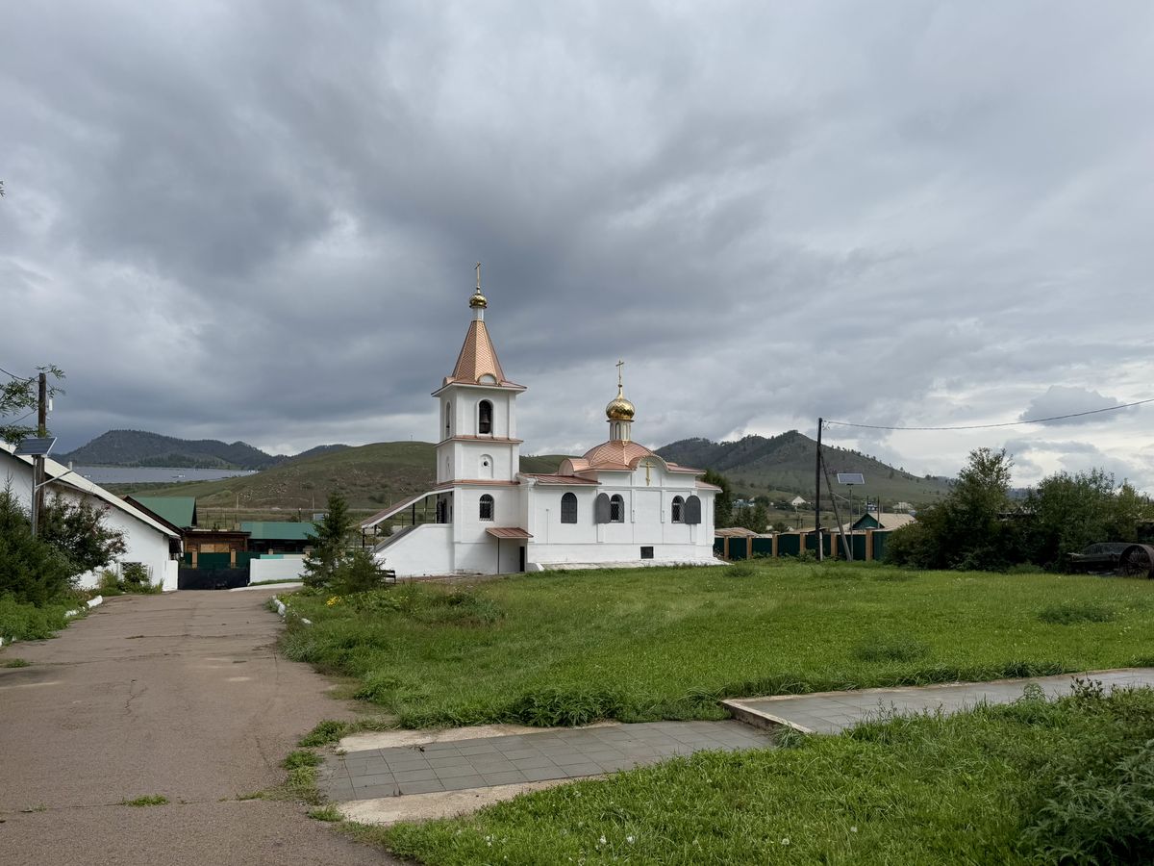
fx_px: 800
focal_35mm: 24
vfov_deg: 56.8
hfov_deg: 71.6
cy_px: 433
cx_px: 577
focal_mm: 6.76
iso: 80
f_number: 1.78
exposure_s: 1/4049
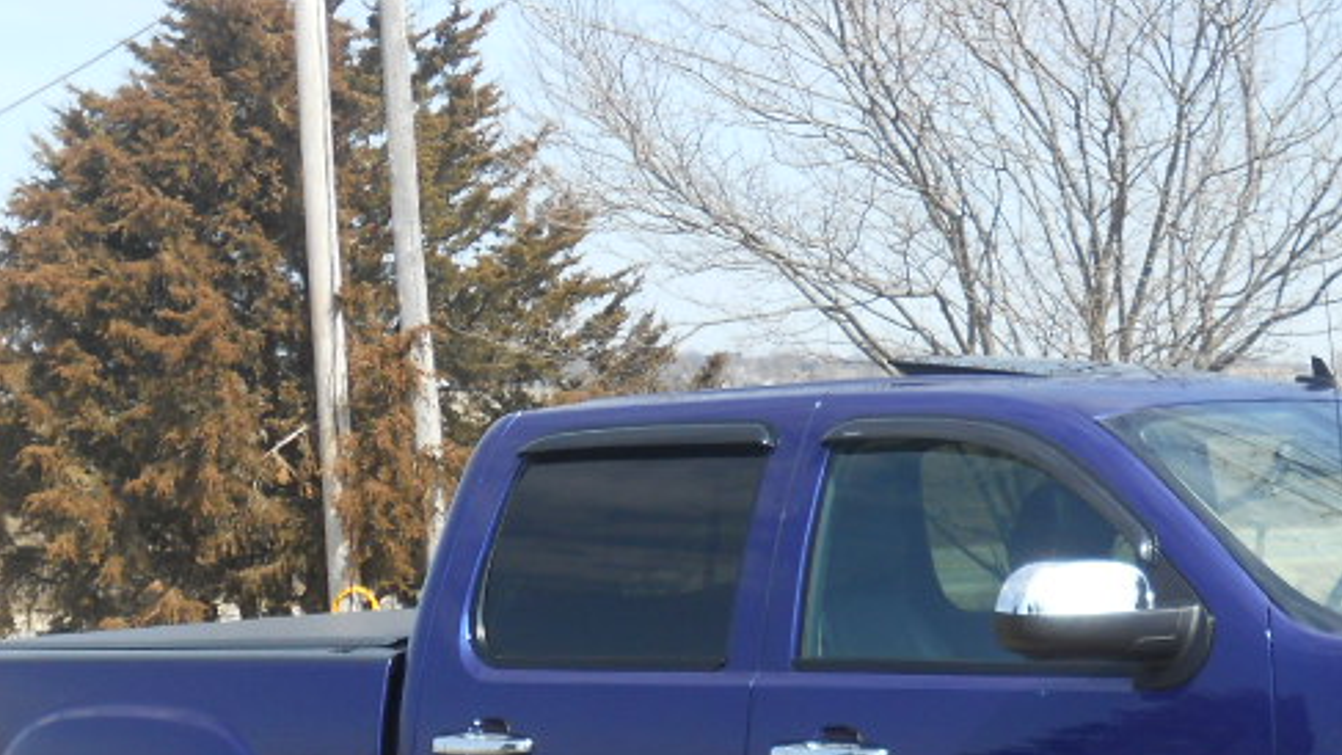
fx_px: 3096
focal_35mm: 87
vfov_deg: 13.8
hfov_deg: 24.1
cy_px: 700
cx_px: 1055
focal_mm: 6.9
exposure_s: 1/400
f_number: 3.9
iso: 80
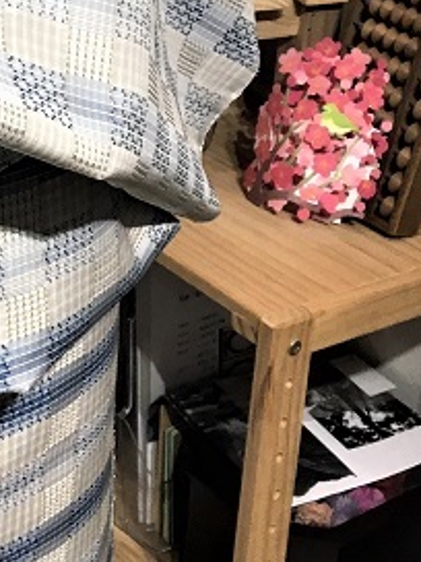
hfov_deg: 15.4
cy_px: -24
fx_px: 1476
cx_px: -142
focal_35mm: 91
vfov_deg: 20.7
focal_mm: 4.15
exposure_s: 1/40
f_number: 2.2
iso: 25
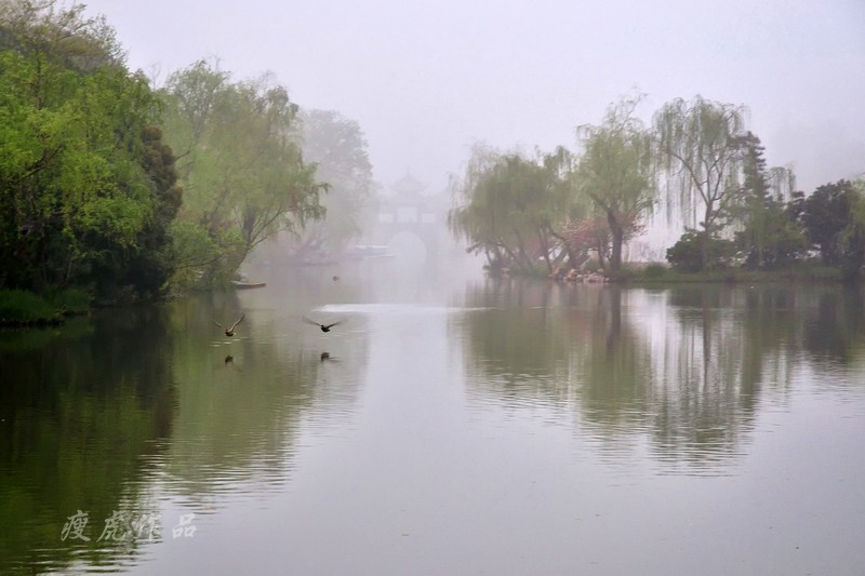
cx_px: 432
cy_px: 288
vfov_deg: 14.0
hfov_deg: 20.9
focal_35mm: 98
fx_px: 2342
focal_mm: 65
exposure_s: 1/60
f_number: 7.1
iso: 200
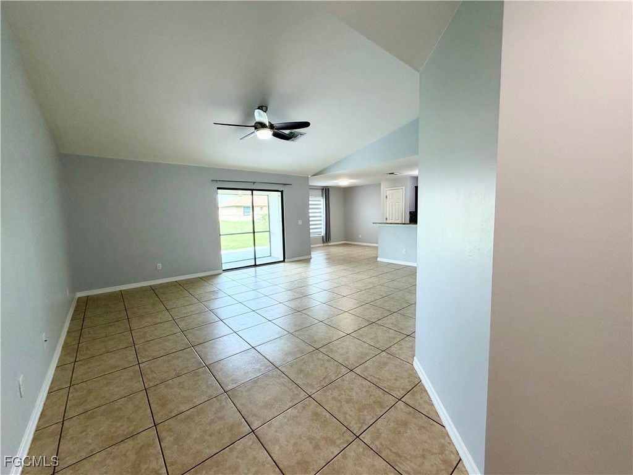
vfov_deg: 85.7
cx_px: 316
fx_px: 256
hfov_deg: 102.1
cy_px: 238
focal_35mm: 14
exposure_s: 1/120
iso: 250
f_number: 2.2
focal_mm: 2.22
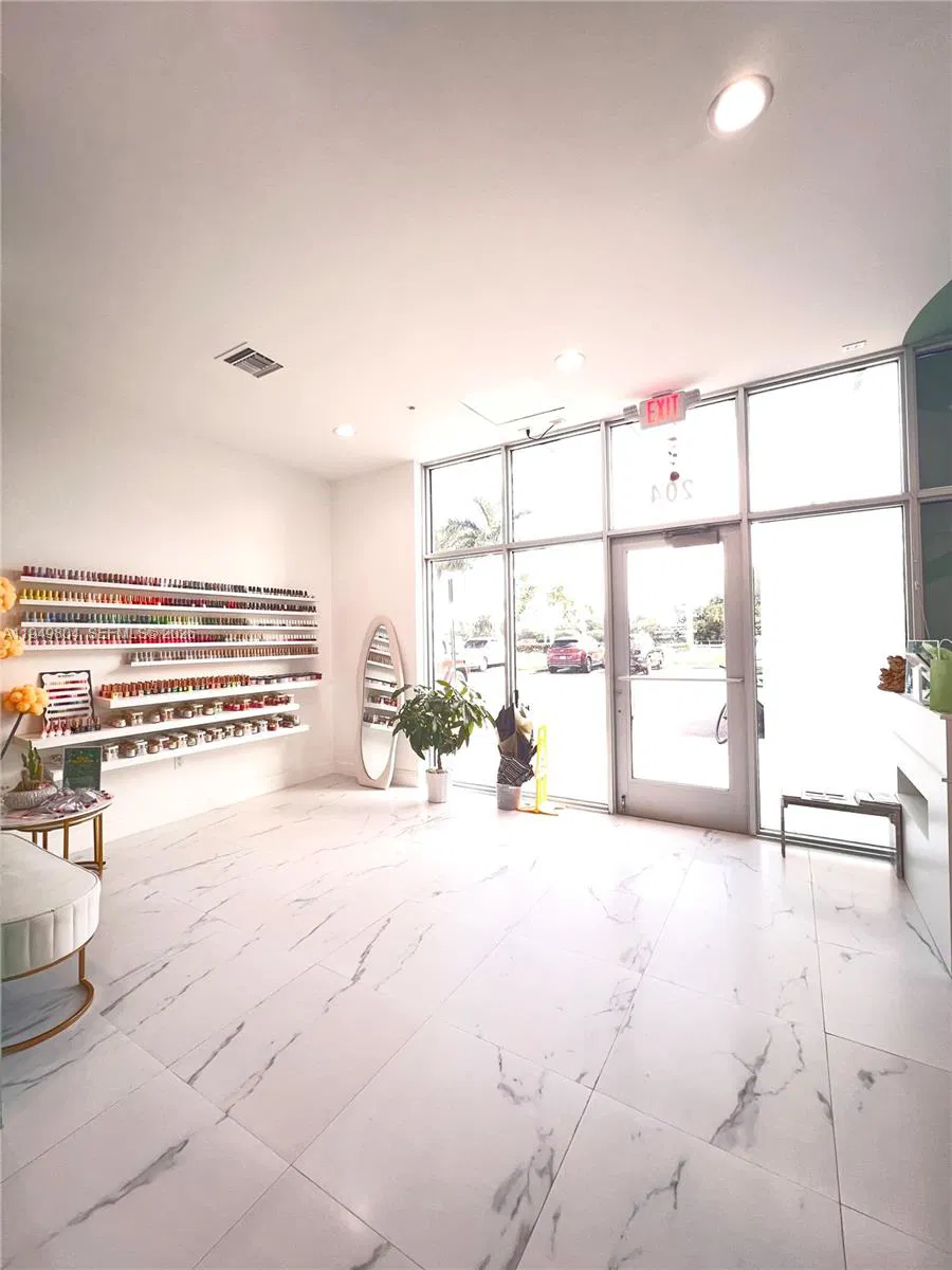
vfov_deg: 106.2
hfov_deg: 89.9
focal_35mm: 13
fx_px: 477
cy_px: 635
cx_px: 476
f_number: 1.8
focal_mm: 1.57
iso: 160
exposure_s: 1/60
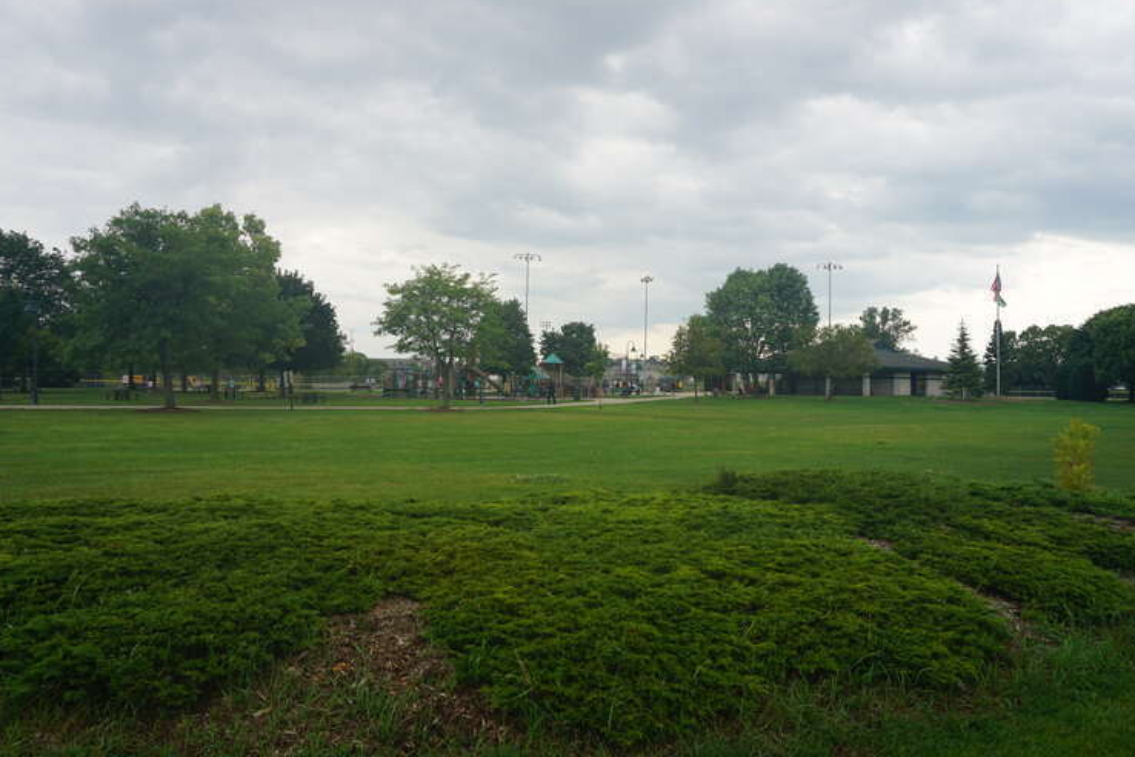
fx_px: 820
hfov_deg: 69.4
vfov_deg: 49.5
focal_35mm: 26
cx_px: 554
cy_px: 367
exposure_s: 1/80
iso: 100
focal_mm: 16
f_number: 8
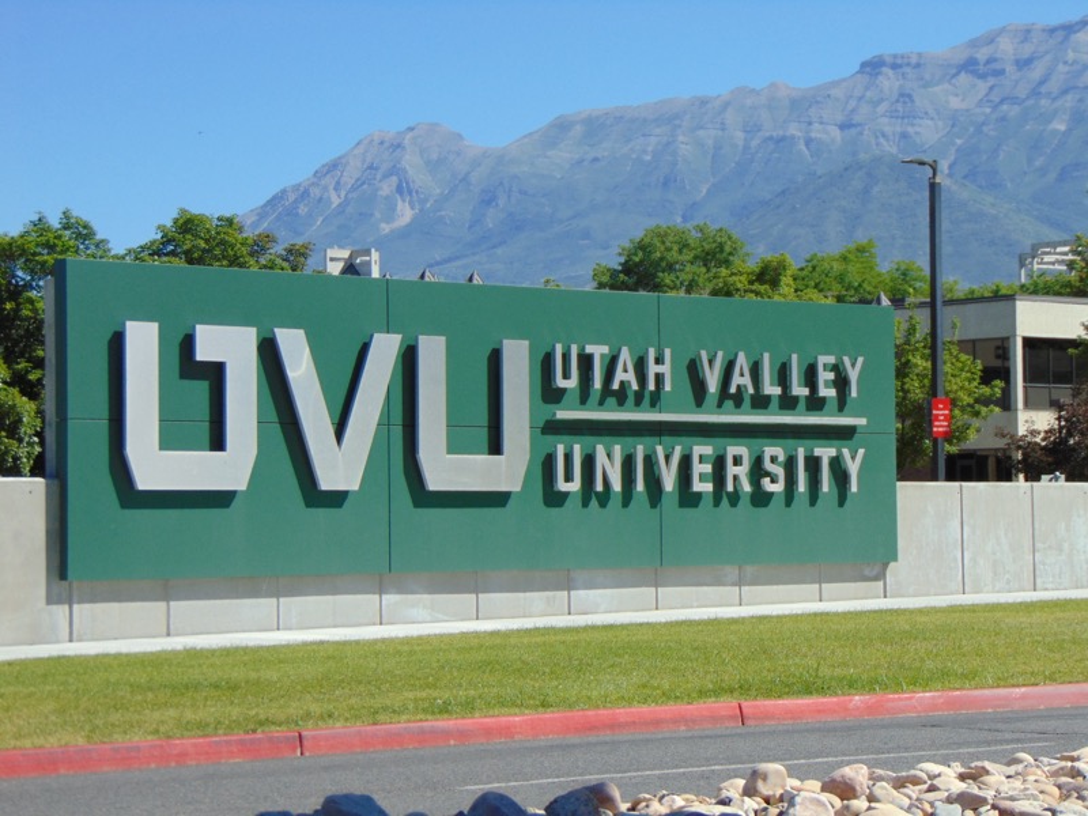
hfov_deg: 18.2
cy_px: 408
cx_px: 544
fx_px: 3394
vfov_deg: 13.7
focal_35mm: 108
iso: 80
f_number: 3.9
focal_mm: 19.4
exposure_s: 1/800
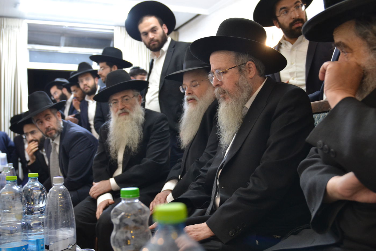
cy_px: 126
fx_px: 407
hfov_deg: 49.6
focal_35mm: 39
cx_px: 188
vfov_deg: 34.2
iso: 800
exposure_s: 1/60
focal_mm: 26
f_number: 2.8
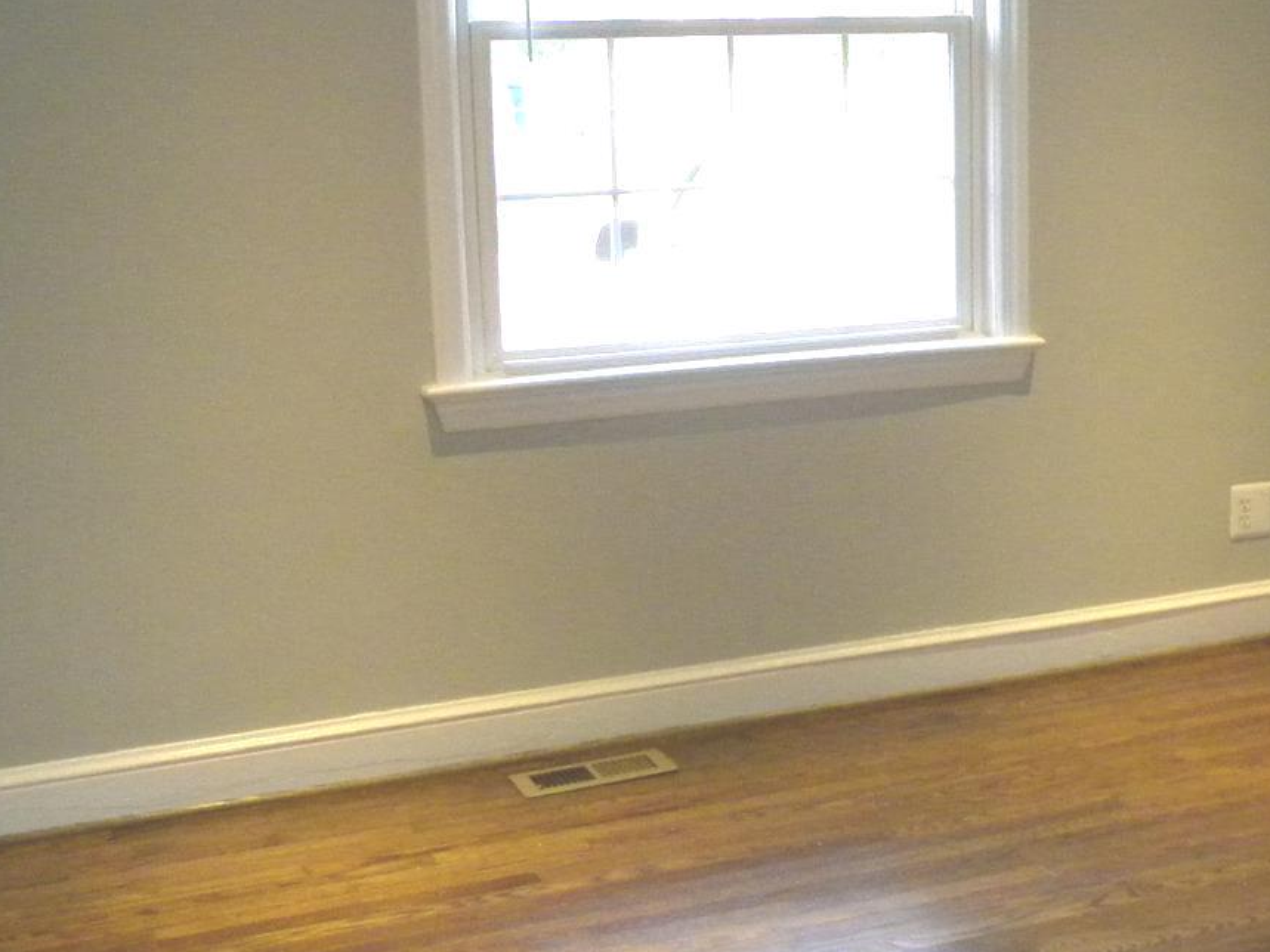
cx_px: 1215
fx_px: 2274
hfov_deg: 29.5
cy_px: 467
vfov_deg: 23.6
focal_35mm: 62
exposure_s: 1/84.8
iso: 400
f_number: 2.8
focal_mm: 4.6
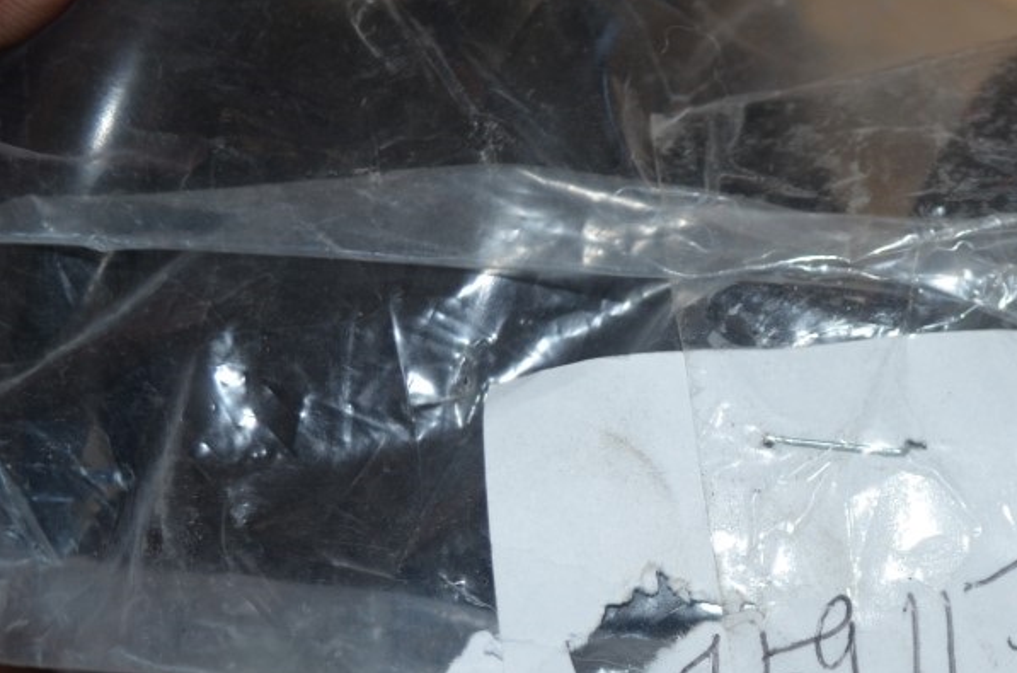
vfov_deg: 19.0
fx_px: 1973
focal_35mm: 70
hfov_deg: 27.6
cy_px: 612
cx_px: 959
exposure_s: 1/60
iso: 320
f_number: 4
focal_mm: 24
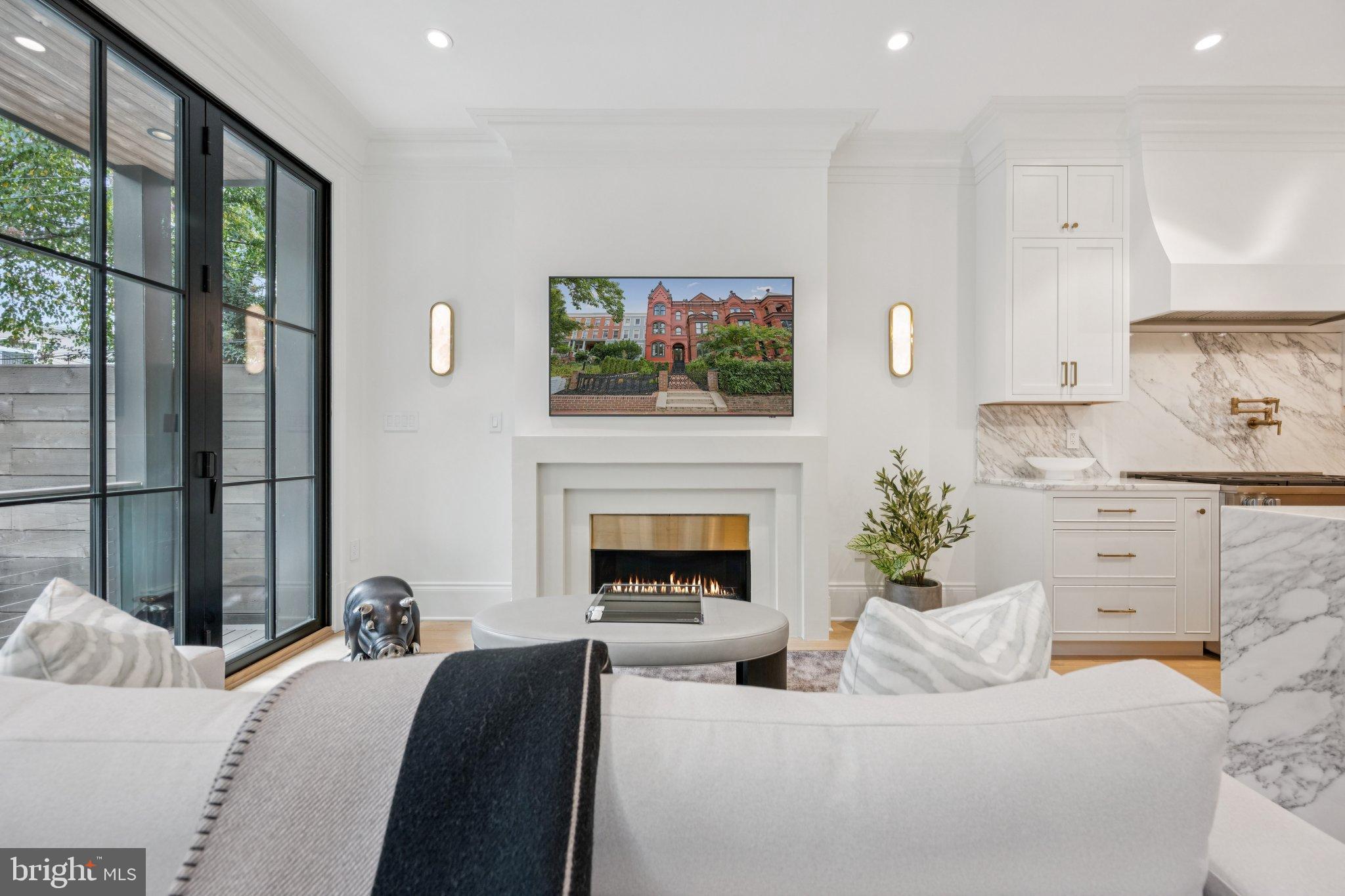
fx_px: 523
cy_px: 448
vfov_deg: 81.2
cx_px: 672
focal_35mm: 14
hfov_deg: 104.3
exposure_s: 1/40
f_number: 7.1
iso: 400
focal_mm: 14
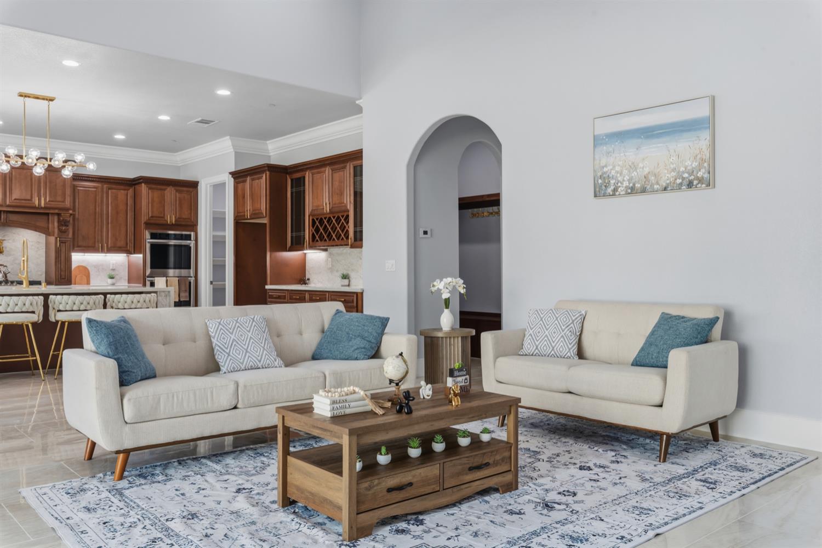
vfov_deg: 43.6
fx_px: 685
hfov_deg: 61.9
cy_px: 274
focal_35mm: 30
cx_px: 411
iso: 100
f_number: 9
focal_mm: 30
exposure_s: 1/30
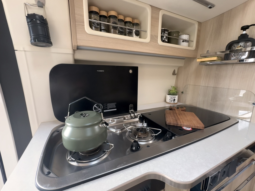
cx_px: 128
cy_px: 96
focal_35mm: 14
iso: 200
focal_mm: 2.22
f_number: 2.2
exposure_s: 1/73
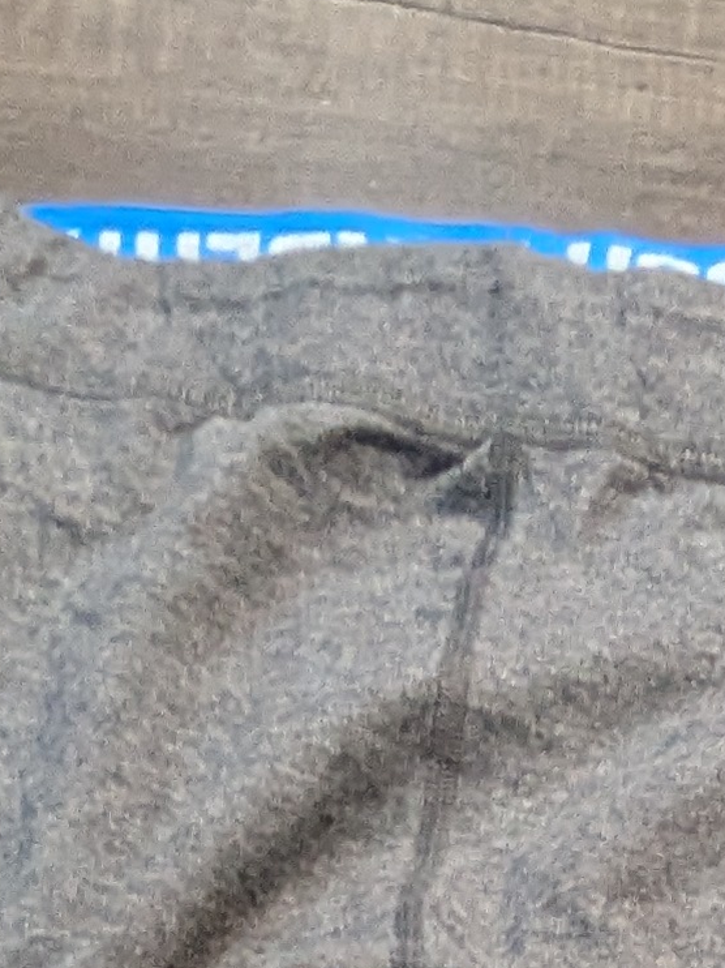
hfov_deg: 15.5
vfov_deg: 13.0
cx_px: 1123
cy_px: 2613
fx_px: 2431
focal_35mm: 87
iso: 213
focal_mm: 2.35
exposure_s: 1/50
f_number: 2.2
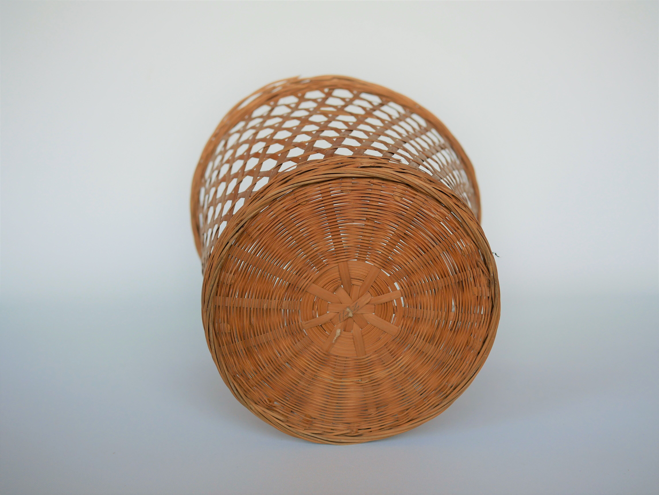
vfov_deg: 36.0
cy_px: 248
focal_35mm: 40
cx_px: 330
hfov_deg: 46.8
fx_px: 762
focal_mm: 20
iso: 200
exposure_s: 1/250
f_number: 2.8
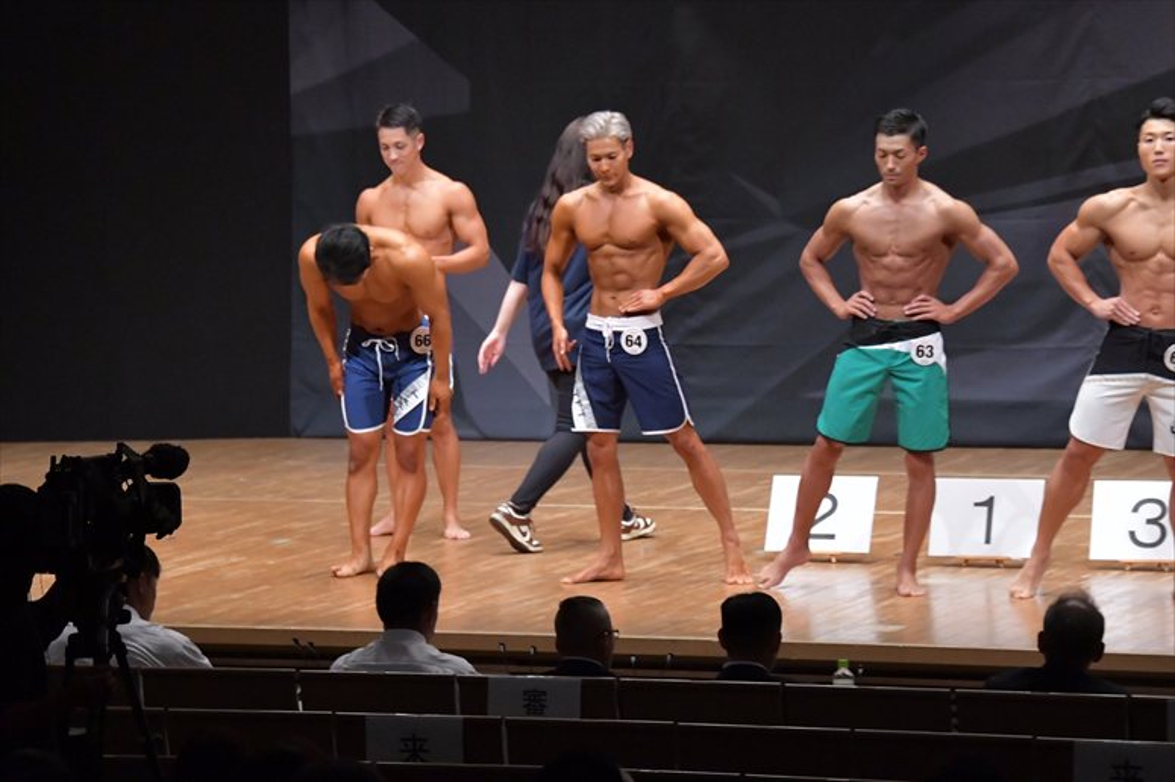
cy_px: 391
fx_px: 5676
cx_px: 588
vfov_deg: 7.9
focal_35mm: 174
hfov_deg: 11.8
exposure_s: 1/400
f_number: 5.6
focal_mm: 116
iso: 8000
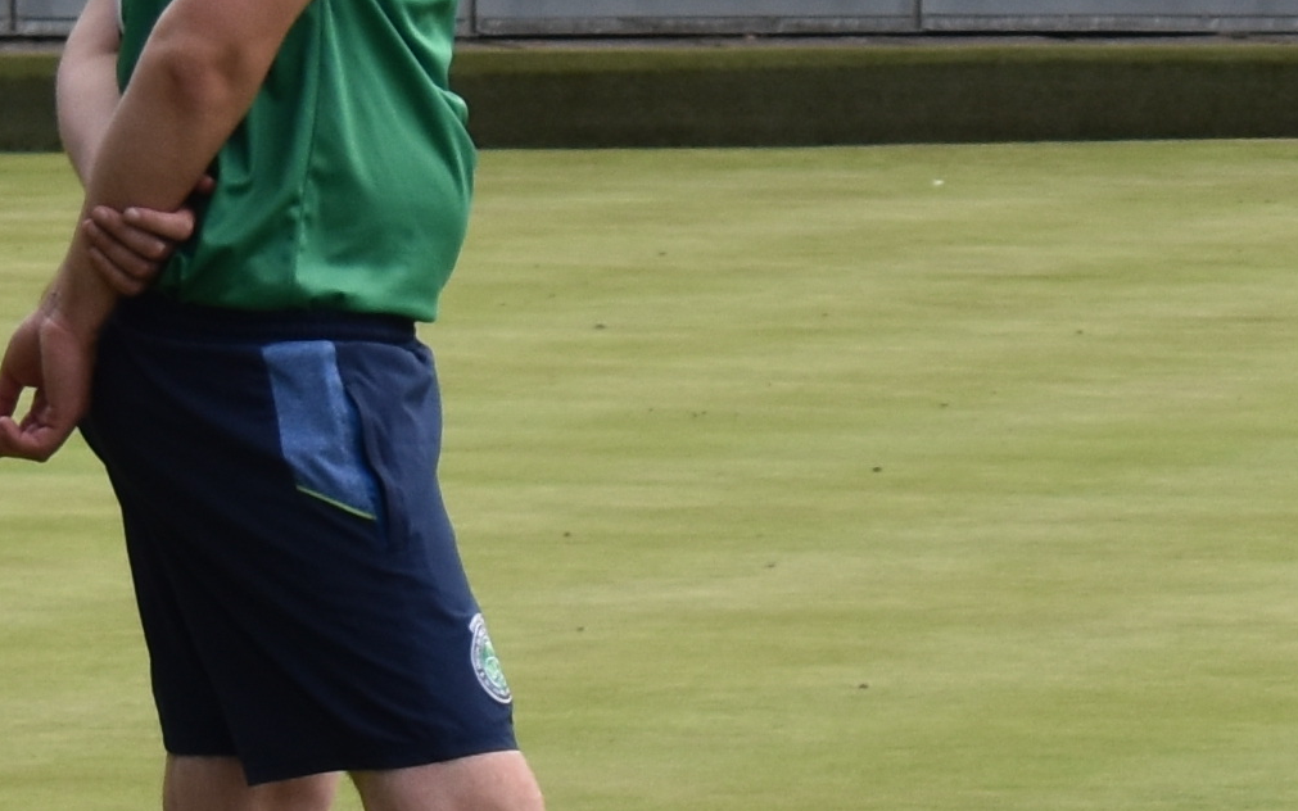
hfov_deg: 4.1
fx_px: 17654
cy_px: -14
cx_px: 3411
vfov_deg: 2.6
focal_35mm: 499
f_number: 9
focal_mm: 55
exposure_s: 1/320
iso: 200
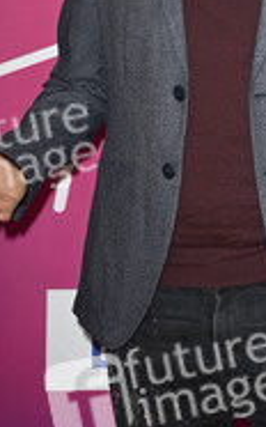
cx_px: 229
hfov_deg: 8.8
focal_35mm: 149
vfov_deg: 13.9
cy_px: 44
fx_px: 1731
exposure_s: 1/250
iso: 500
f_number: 5.6
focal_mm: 68
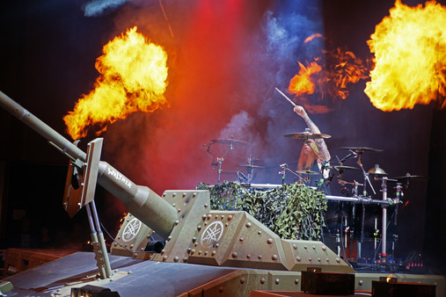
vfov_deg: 19.5
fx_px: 867
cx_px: 223
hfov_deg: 28.8
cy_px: 148
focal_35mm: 70
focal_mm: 70
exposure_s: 1/80
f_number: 3.5
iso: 200
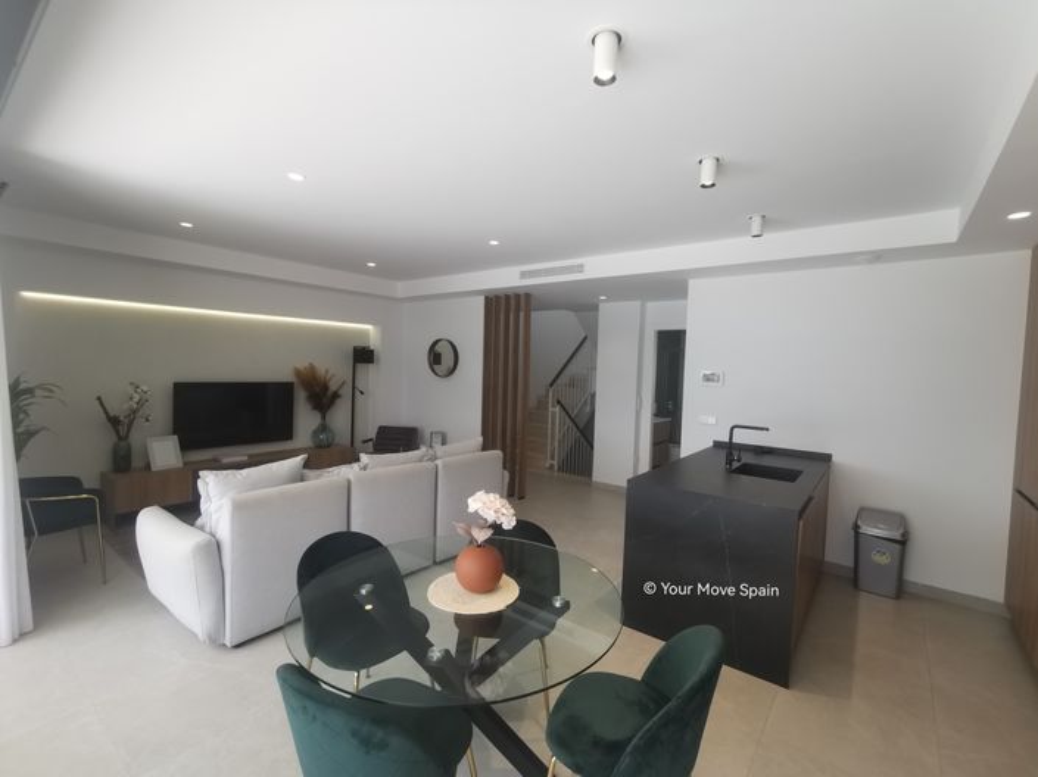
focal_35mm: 16
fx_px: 480
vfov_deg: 78.1
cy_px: 388
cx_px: 519
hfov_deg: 94.5
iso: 50
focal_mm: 2.35
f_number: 2.2
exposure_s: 1/105
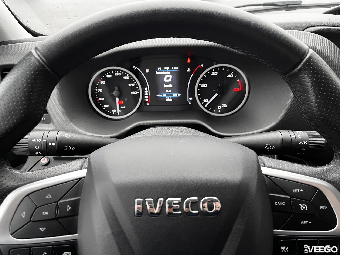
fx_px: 255
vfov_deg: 53.1
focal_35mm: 26
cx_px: 170
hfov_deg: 67.3
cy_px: 128
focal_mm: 5.1
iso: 200
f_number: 1.6
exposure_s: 1/60
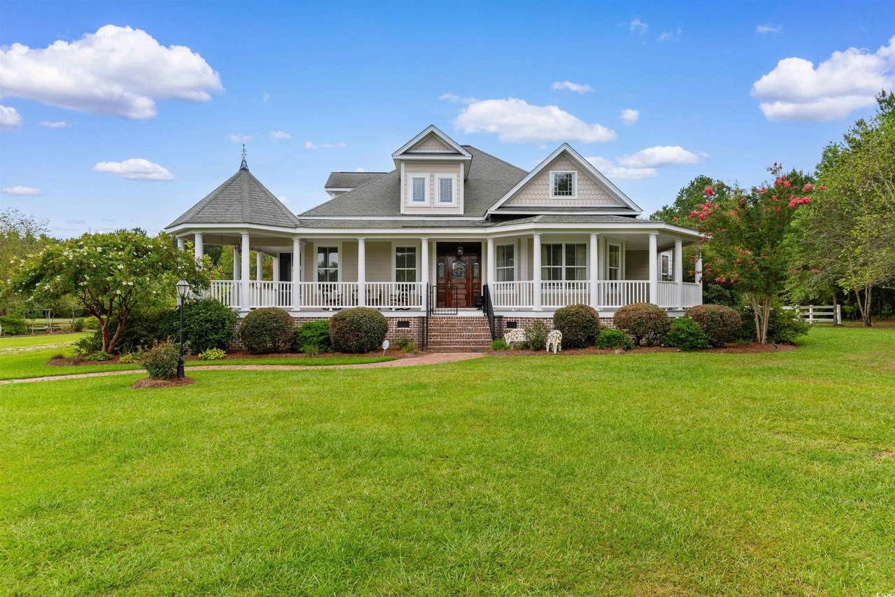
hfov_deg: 81.2
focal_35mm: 21
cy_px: 298
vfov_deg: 59.5
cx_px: 448
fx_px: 522
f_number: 8
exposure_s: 1/250
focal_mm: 14
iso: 100
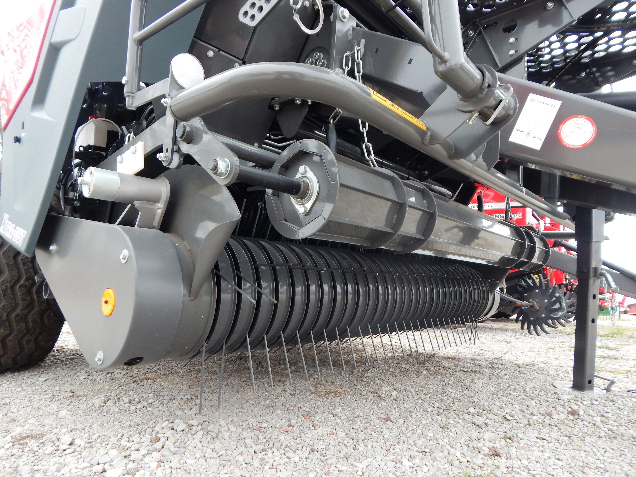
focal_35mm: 22
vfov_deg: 61.1
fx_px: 404
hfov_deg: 76.4
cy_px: 238
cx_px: 318
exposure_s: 1/250
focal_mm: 4
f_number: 3
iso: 125
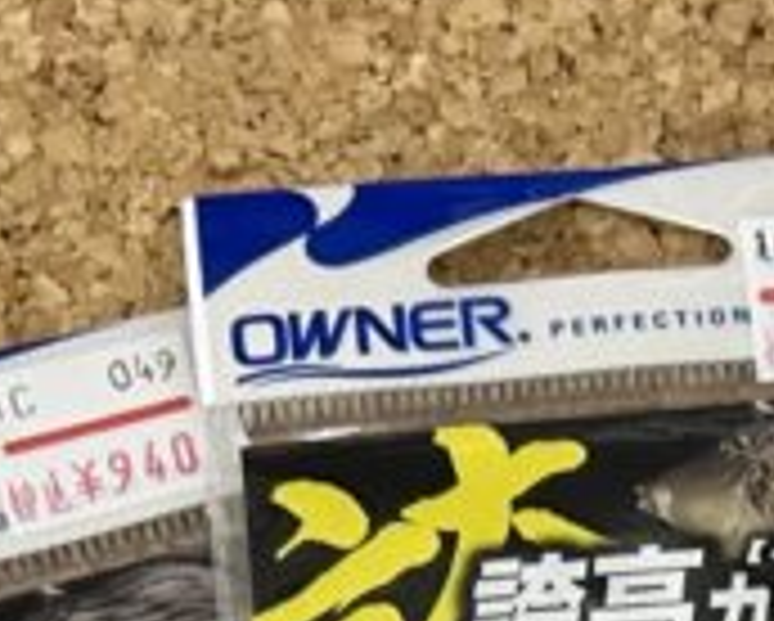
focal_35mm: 177
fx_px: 4059
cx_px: 1548
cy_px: 1814
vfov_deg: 7.7
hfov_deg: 10.1
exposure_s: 1/50
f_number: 1.5
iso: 100
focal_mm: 5.7
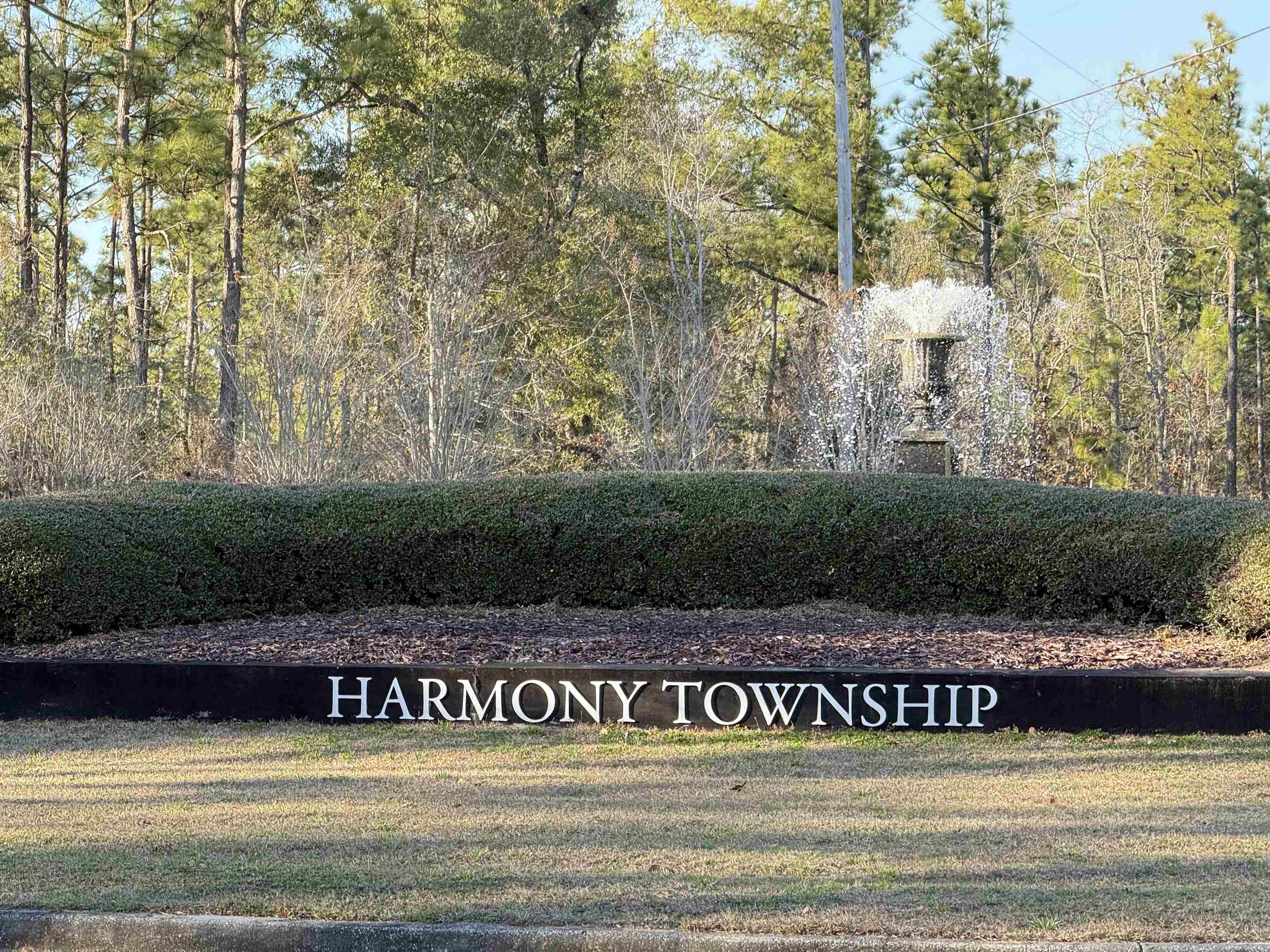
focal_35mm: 120
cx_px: 635
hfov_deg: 16.4
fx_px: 4403
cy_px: 476
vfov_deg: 12.3
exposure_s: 1/140
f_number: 2.8
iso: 64
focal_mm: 15.66
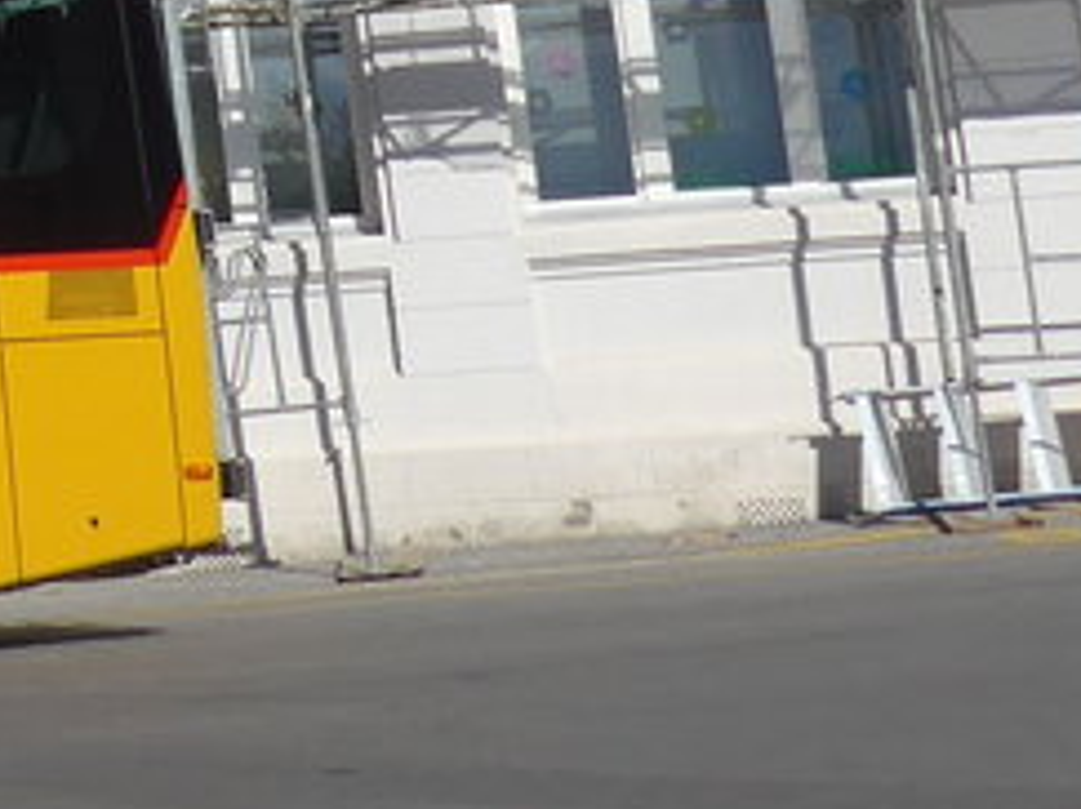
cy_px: -573
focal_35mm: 153
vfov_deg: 9.3
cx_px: -1468
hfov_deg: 11.0
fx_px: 4776
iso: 80
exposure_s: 1/1600
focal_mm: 6.5
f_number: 3.5
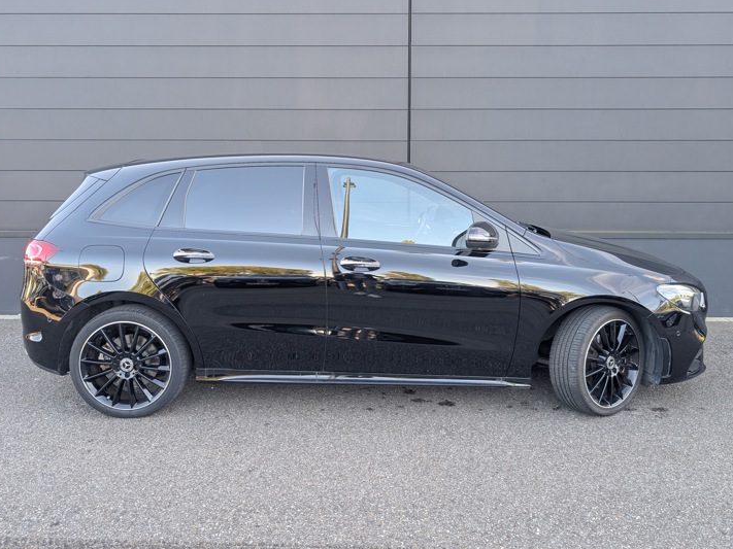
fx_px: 572
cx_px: 368
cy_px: 256
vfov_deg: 51.3
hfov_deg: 65.3
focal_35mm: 27
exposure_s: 1/235
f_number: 1.68
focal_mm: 6.9
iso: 152
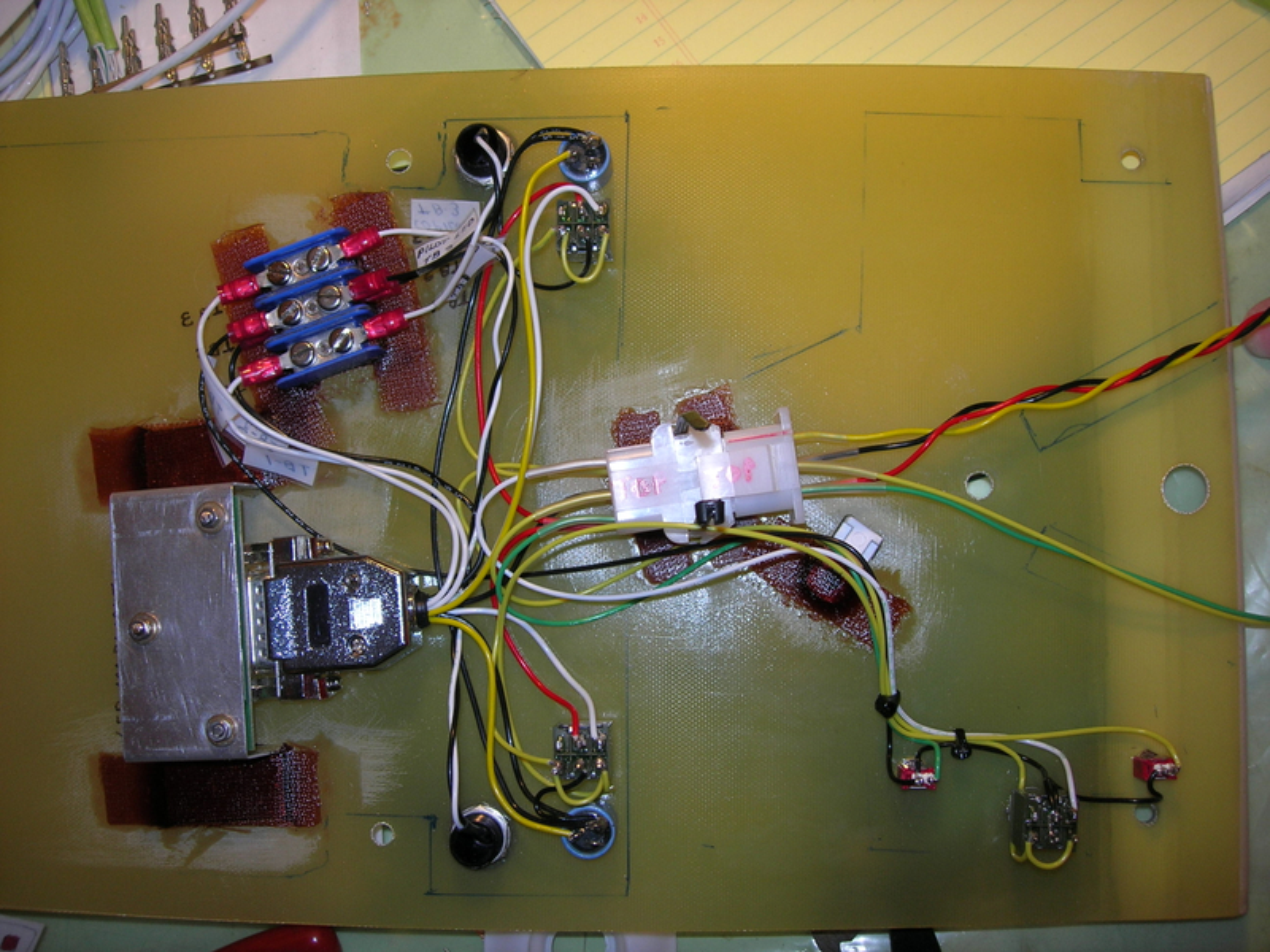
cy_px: 476
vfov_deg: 37.7
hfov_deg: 49.0
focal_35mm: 38
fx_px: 1394
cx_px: 635
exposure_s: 1/60.1
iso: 64
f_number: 2.8
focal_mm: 7.8
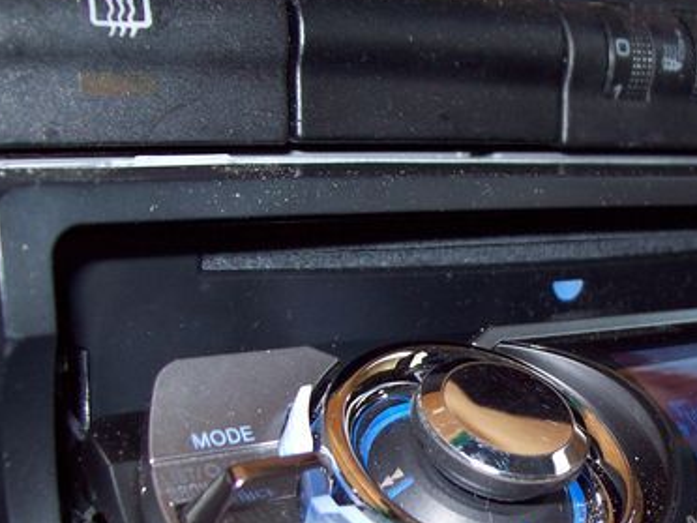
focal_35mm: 62
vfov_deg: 23.4
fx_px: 1248
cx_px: 570
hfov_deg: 30.4
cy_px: 392
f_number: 2.7
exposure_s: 1/64
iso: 80
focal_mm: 6
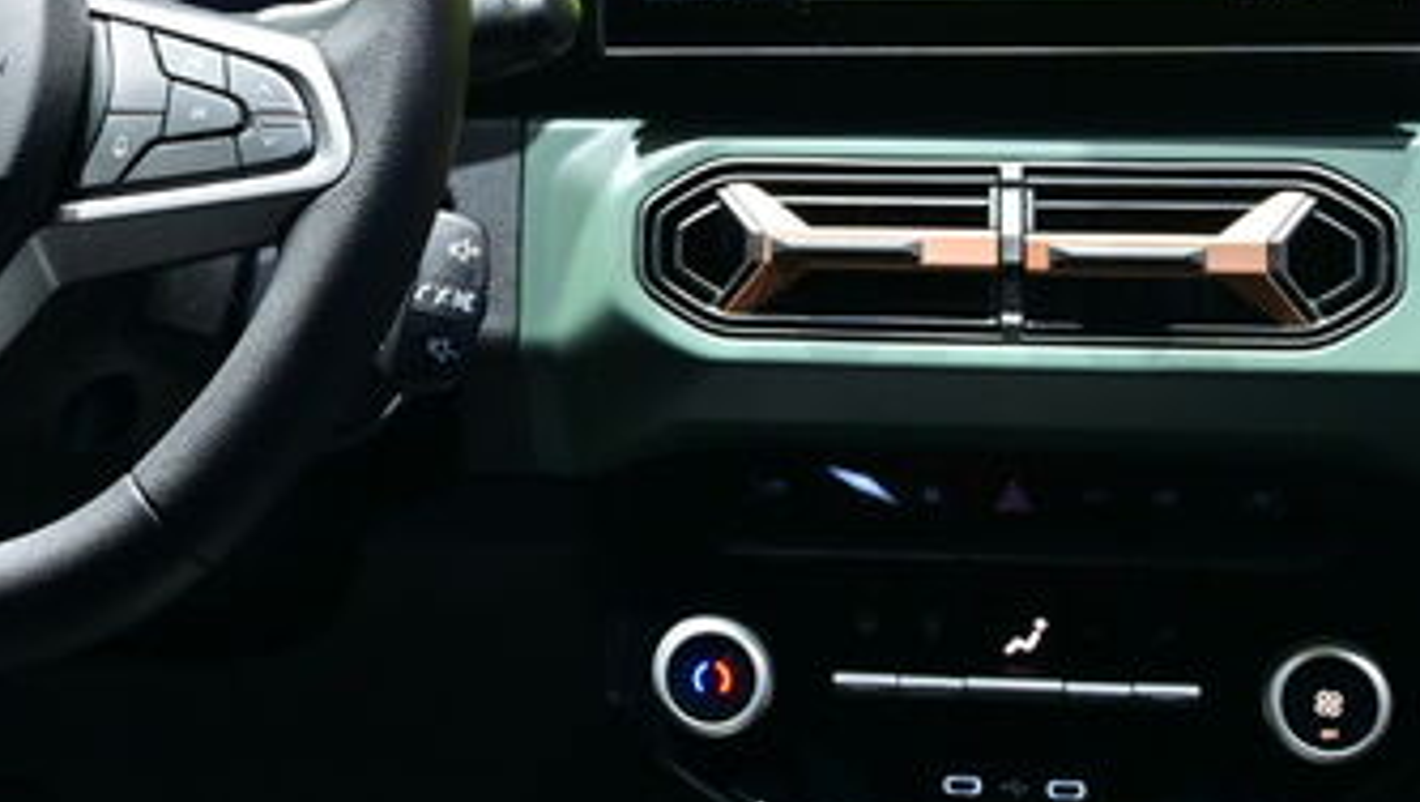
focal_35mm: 81
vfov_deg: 14.8
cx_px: 311
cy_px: 62
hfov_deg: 25.8
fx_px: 3053
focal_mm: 28
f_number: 6.3
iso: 800
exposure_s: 1/30
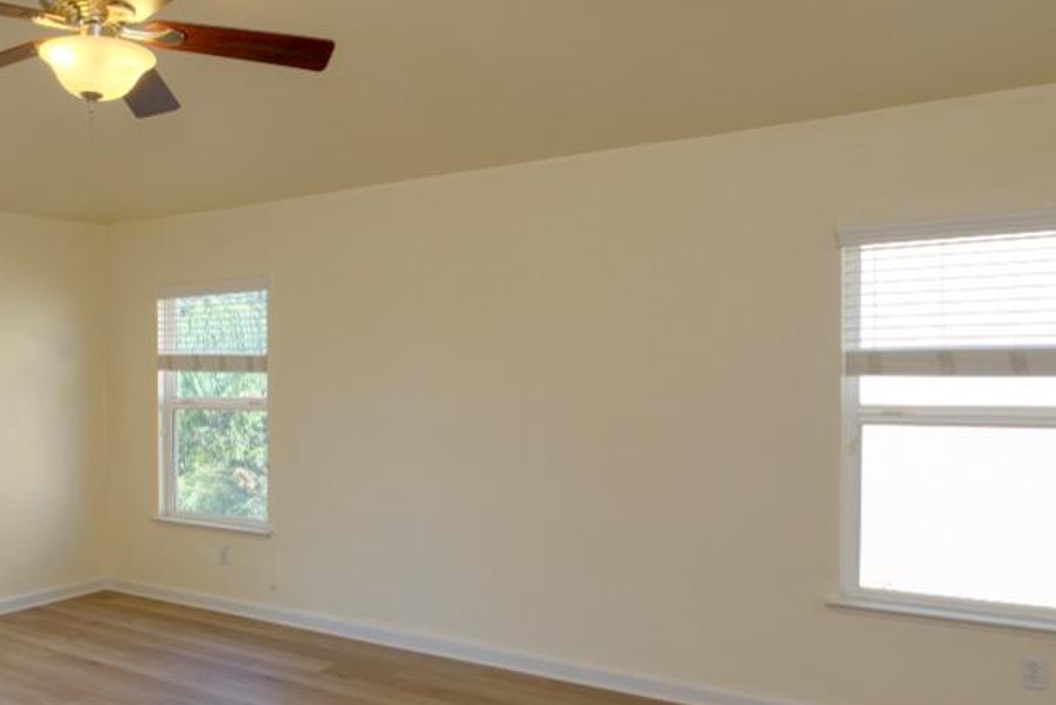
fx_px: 939
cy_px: 420
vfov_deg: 41.0
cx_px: 193
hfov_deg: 54.2
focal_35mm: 32
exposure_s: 1/40
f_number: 10
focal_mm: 14
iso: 400
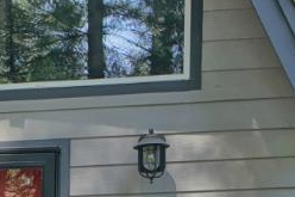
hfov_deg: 14.7
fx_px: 1089
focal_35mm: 133
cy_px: 357
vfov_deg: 9.8
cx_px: -102
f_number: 7.1
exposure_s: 1/25
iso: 100
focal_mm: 22
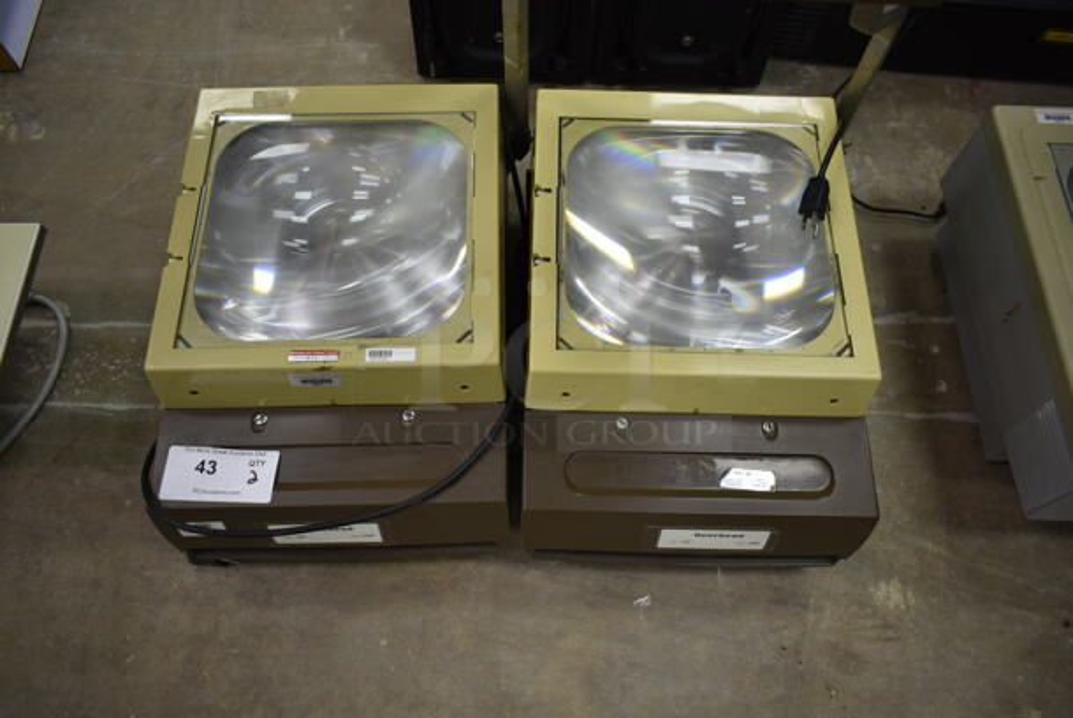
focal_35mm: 27
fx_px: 805
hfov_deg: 67.3
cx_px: 536
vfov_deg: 48.0
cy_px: 359
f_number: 3.5
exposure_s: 1/30
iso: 200
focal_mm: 18
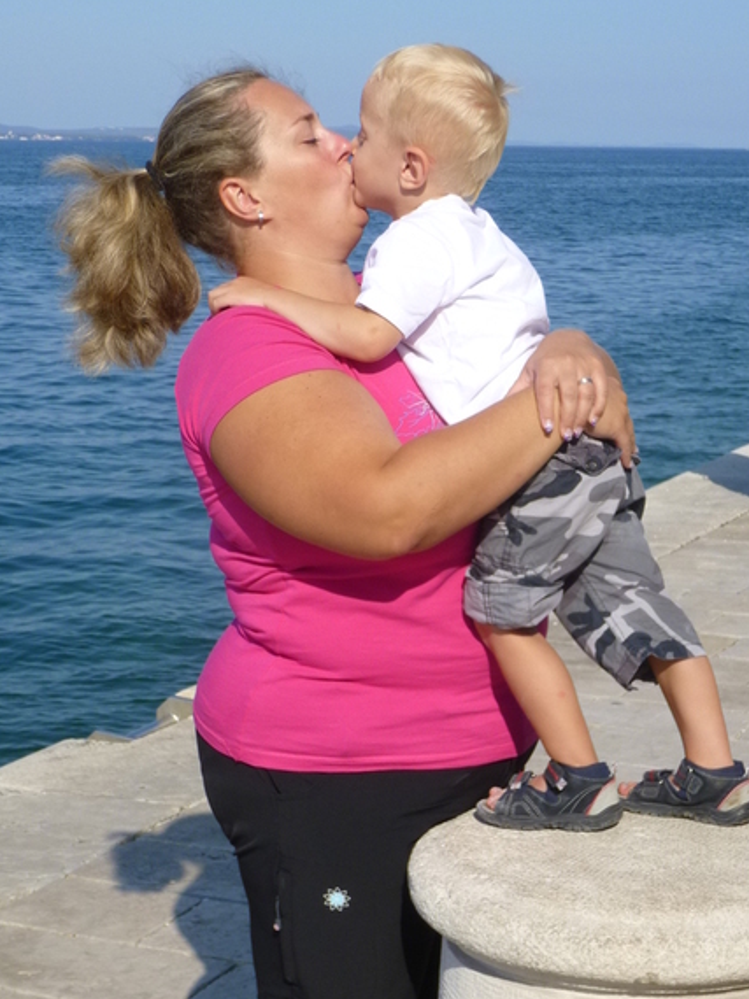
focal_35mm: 73
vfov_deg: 26.7
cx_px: 475
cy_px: 549
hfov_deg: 20.1
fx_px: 2108
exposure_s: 1/800
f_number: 4.1
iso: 100
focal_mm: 9.2
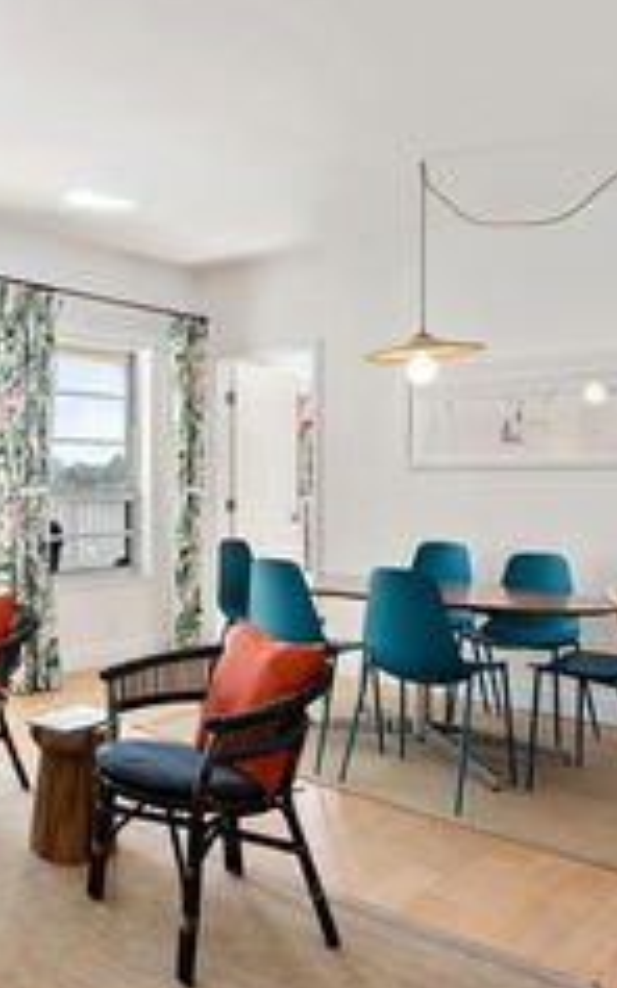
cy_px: 500
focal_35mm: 33
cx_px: 92
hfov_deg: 36.5
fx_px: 888
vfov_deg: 58.2
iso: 250
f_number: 8
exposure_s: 1/20
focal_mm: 16
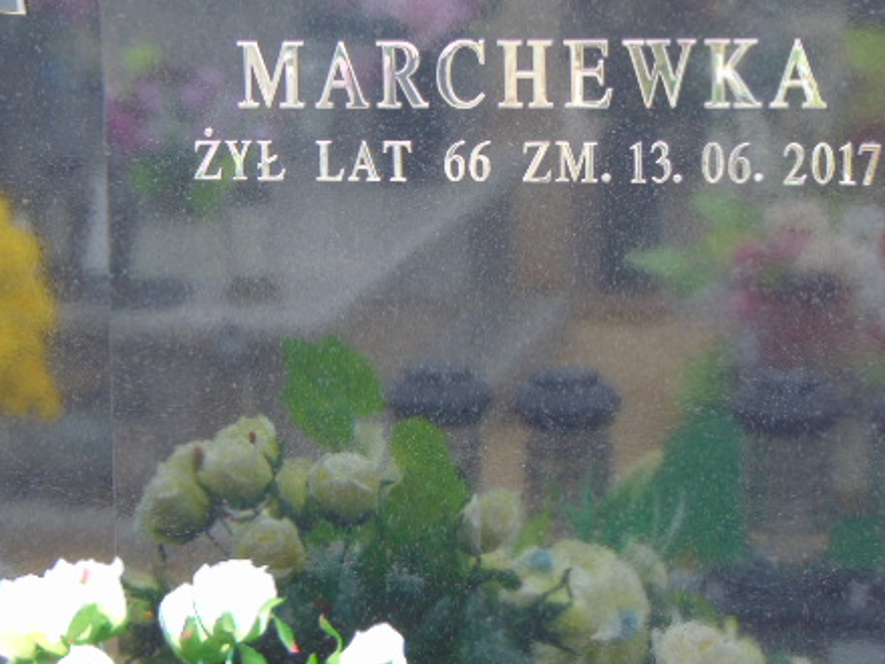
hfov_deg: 12.6
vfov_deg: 9.4
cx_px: 440
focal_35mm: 157
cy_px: 183
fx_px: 4014
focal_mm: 19.4
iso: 80
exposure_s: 1/50
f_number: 3.9
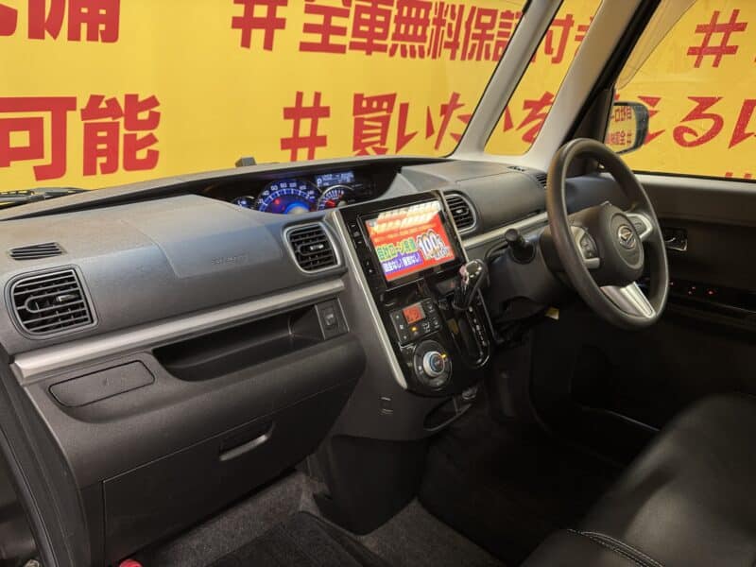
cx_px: 378
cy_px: 284
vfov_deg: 56.8
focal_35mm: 24
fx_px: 524
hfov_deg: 71.6
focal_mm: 6.76
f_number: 1.78
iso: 160
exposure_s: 1/50
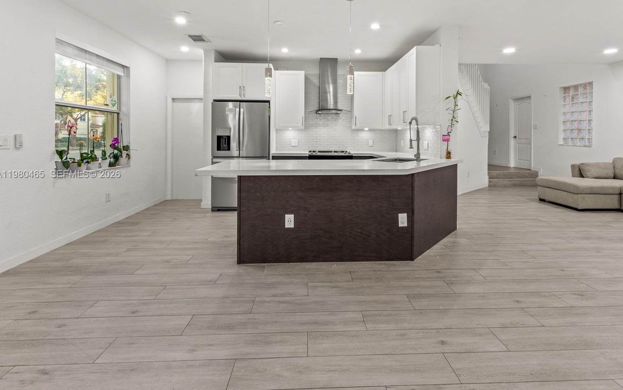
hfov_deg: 97.8
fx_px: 272
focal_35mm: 16
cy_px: 175
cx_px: 320
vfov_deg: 71.1
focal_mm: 10
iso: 200
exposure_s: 1/2
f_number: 9
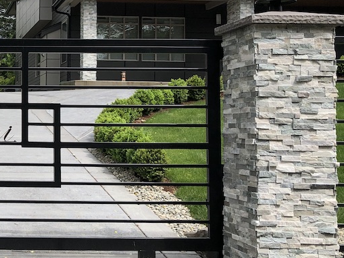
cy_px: 101
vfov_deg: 22.2
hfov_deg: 26.5
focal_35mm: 66
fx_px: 656
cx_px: -55
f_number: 1.8
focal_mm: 4
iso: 20
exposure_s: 1/1600
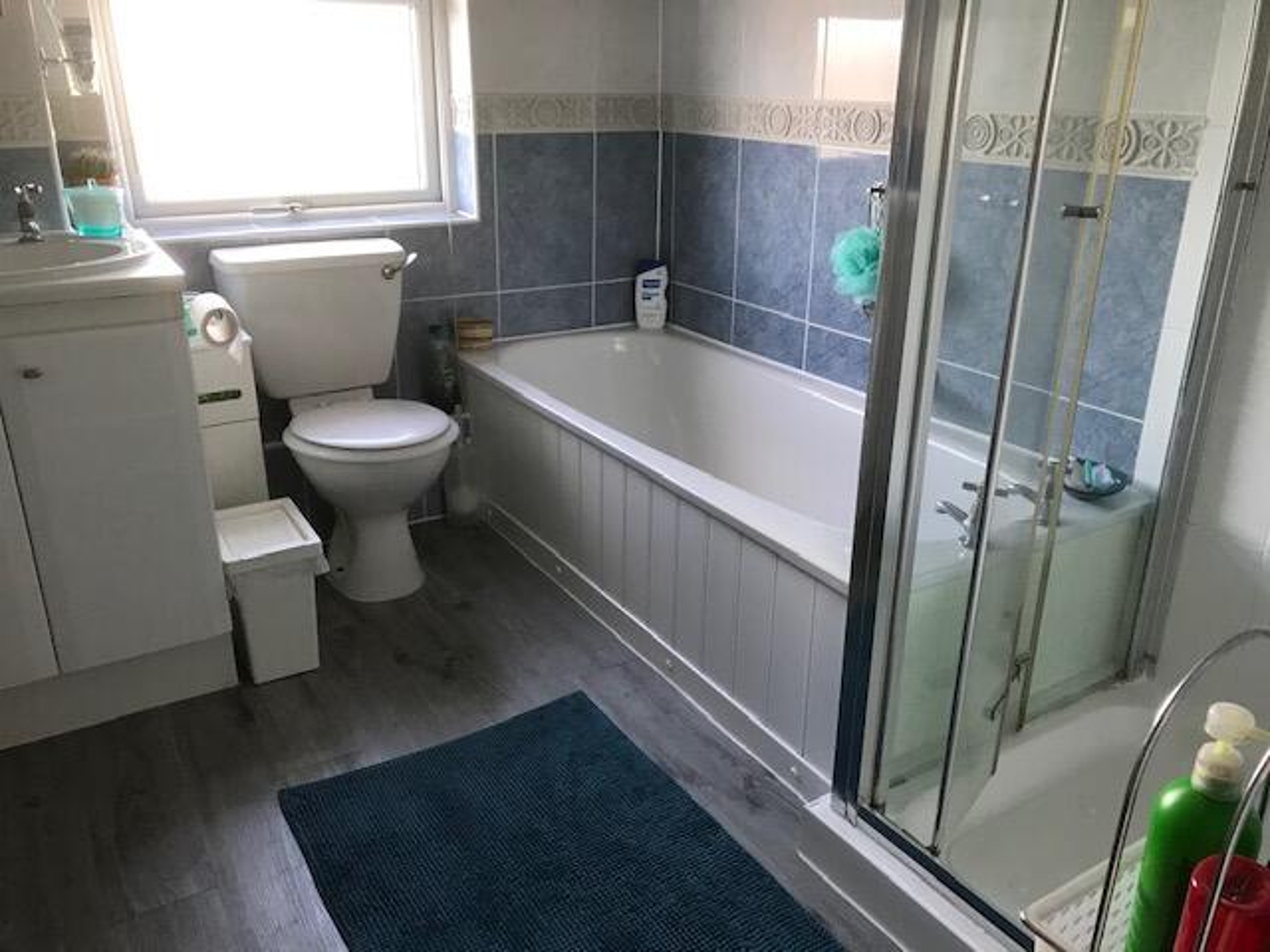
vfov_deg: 49.7
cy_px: 476
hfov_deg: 63.4
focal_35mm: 28
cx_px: 635
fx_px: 1027
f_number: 1.8
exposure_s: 1/33
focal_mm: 3.99
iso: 32
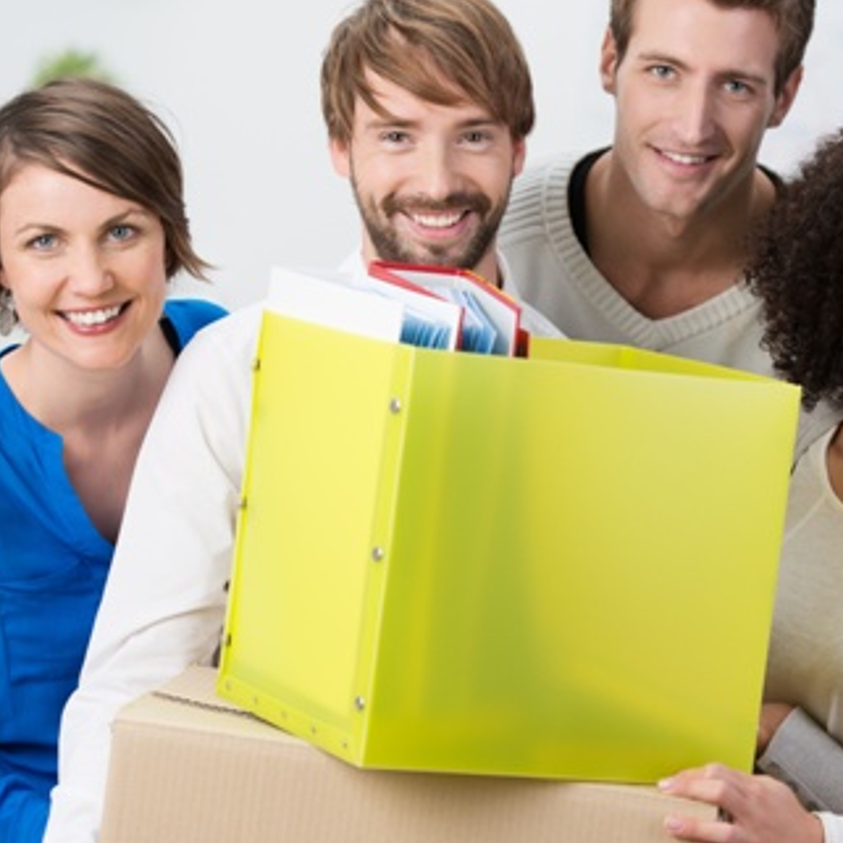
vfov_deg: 10.5
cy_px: 416
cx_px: 641
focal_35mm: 166
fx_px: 4574
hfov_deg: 10.5
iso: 100
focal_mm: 98
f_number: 3.5
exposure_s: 1/160
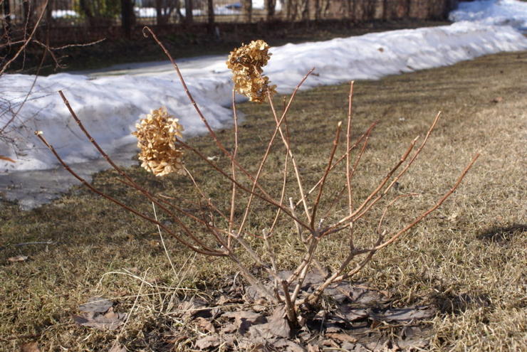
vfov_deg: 25.8
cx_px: 264
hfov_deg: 37.8
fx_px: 769
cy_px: 176
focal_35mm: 52
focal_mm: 35
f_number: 6.3
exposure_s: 1/200
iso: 100
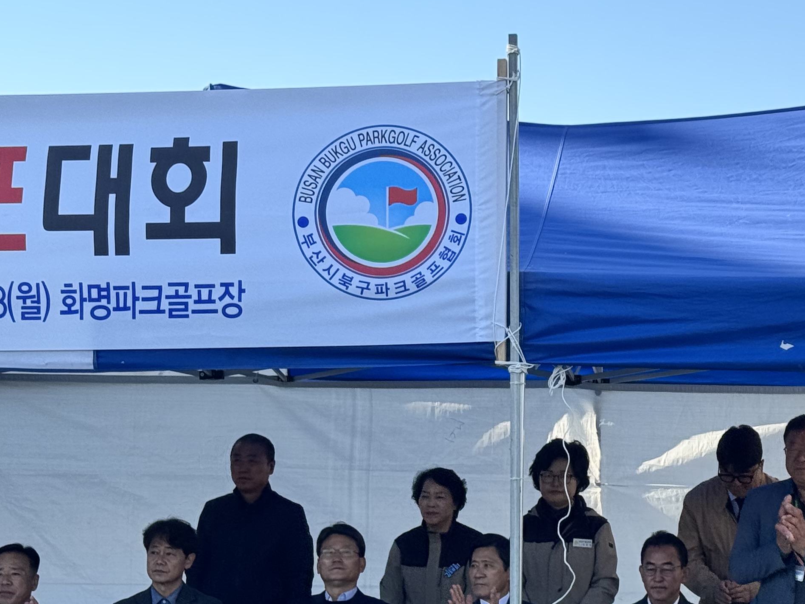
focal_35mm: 102
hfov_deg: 19.1
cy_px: 323
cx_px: 632
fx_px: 2372
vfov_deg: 14.5
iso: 64
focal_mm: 6.76
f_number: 1.78
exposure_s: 1/1560
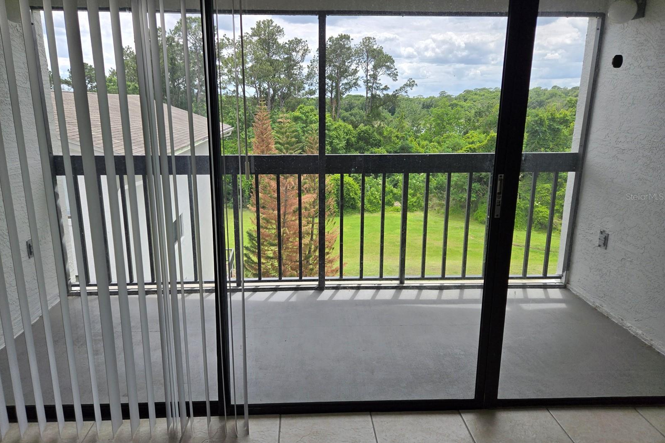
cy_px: 196
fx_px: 443
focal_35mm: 24
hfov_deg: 73.7
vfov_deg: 53.0
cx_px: 332
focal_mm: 5.4
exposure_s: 1/1108
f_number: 1.8
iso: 25
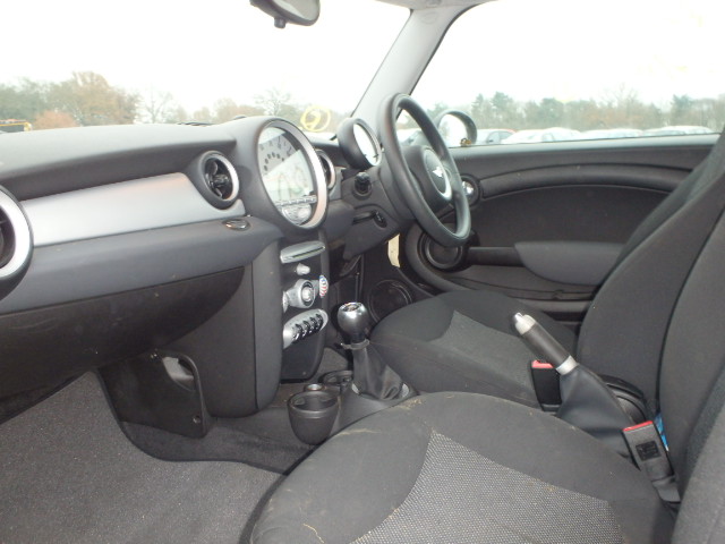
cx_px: 362
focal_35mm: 28
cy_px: 272
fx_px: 586
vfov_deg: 49.7
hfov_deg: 63.4
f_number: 3.9
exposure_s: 1/30
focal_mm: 5
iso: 320
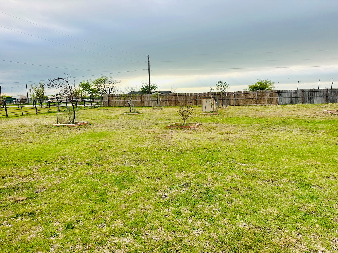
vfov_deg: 56.8
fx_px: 234
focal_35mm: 24
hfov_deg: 71.6
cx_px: 169
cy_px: 126
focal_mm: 6.86
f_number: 1.78
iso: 80
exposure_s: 1/1272
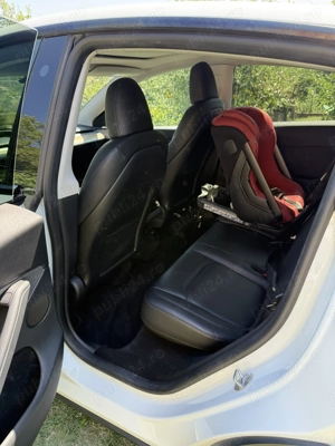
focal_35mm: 24
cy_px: 223
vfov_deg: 71.6
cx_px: 168
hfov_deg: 56.8
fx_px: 310
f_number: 1.78
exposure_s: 1/254
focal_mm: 6.76
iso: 100
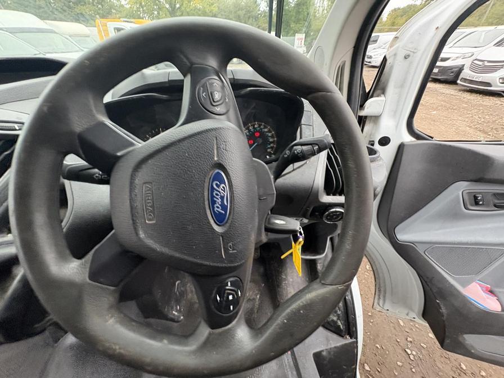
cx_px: 252
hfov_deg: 102.1
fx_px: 204
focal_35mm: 14
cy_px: 189
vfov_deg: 85.7
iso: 400
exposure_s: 1/60
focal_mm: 2.22
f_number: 2.2
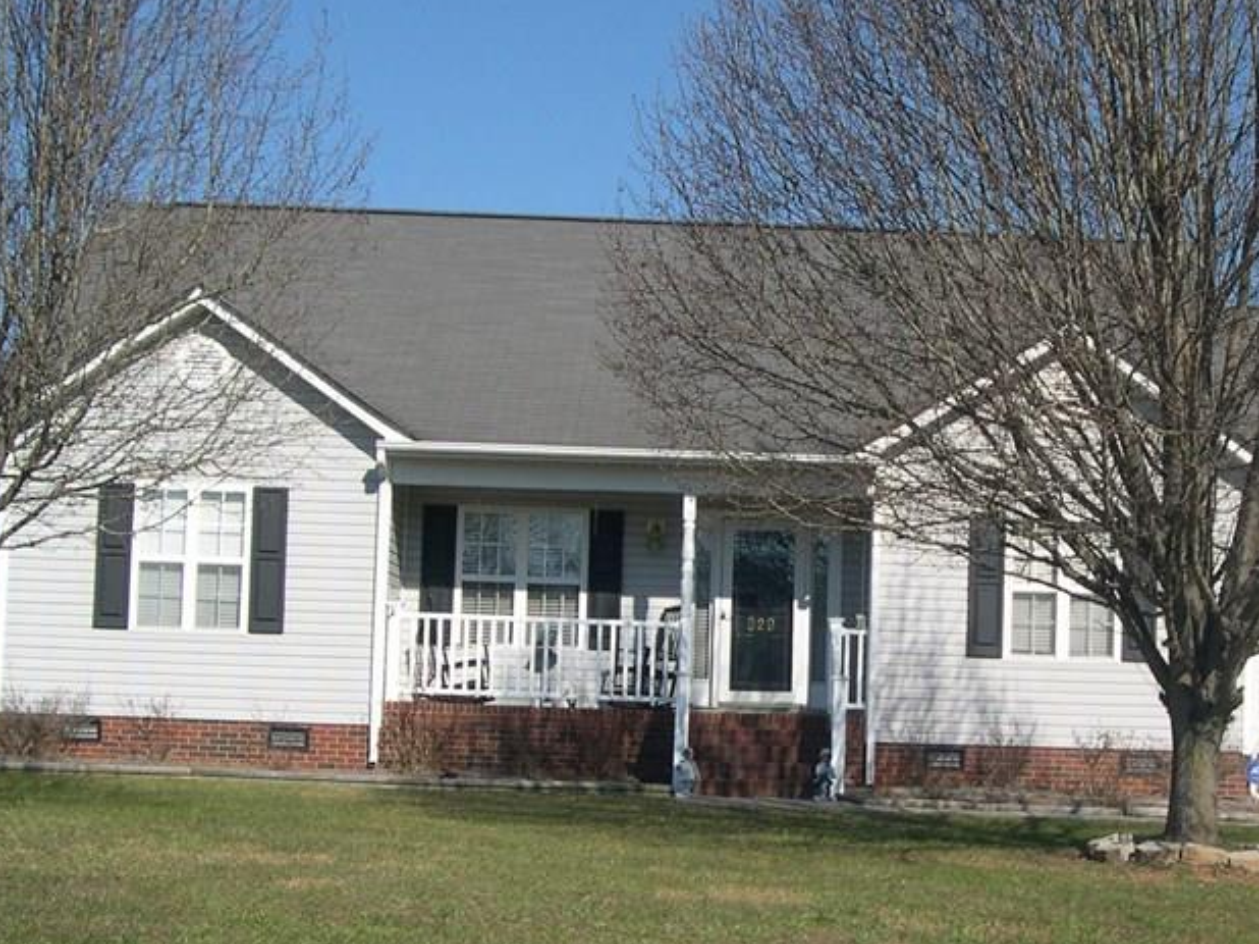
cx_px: 888
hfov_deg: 30.4
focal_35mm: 63
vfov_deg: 23.2
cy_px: 599
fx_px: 2290
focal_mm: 8
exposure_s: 1/214
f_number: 7.6
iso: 100
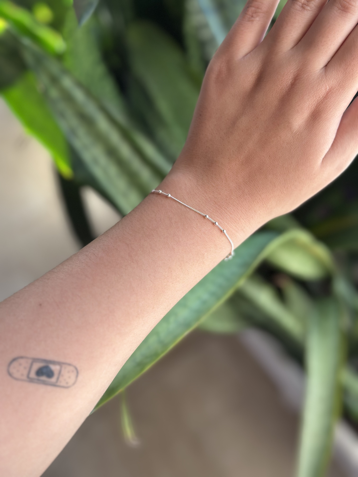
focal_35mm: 48
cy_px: 238
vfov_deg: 39.7
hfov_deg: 30.3
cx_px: 179
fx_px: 662
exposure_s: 1/121
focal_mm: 6.86
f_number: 1.78
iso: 100
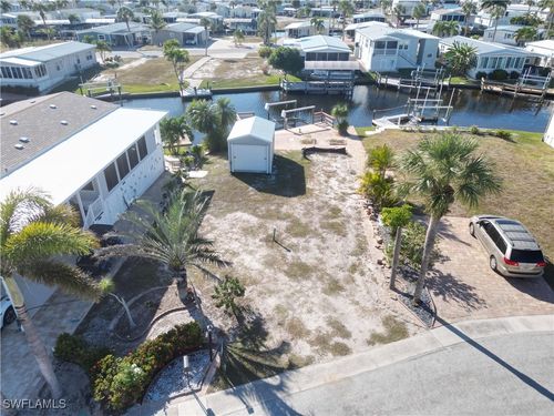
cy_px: 208
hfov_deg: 71.6
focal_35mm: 24
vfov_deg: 56.8
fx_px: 384
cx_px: 277
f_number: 1.7
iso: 200
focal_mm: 6.72
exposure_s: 1/3000
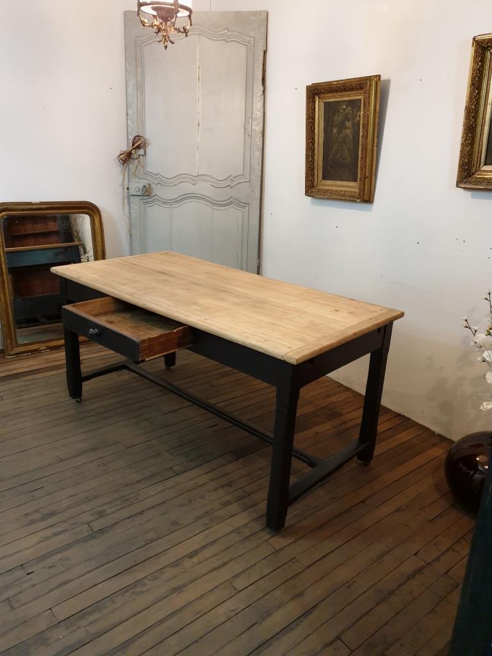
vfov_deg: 67.3
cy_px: 328
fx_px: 493
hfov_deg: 53.1
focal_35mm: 26
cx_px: 246
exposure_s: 1/50
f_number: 1.5
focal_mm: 4.3
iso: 320
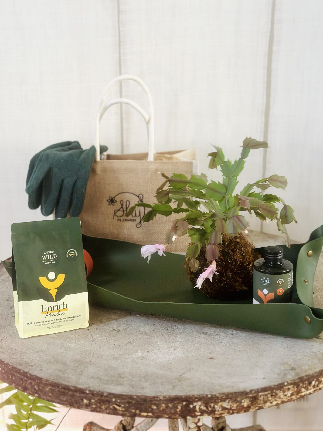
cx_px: 162
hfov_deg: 29.1
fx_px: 622
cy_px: 207
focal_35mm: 50
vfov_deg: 38.2
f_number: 1.78
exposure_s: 1/40
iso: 320
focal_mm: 6.86
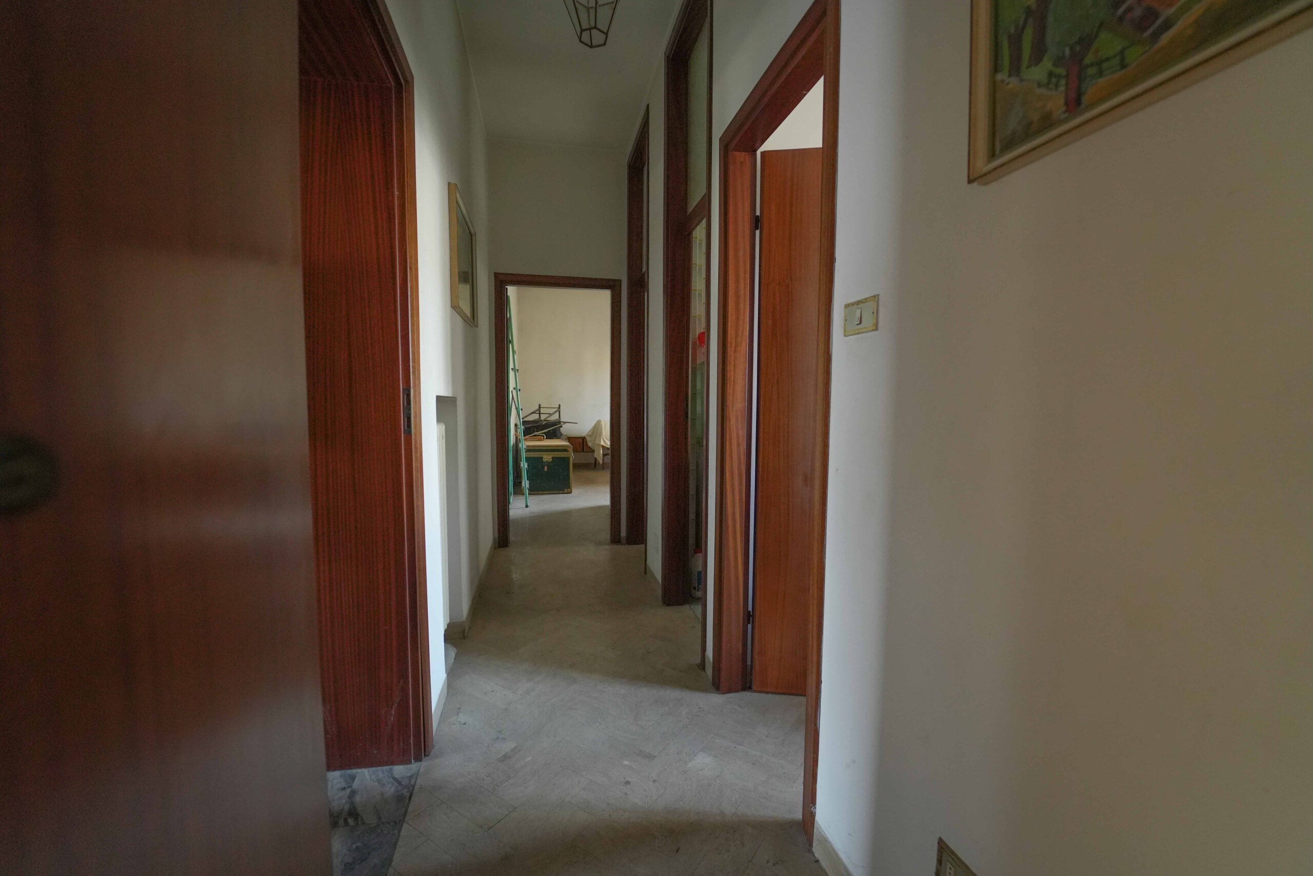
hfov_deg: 104.3
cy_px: 438
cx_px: 656
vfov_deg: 81.2
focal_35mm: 14
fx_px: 511
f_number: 4
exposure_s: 1/100
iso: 3200
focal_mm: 14
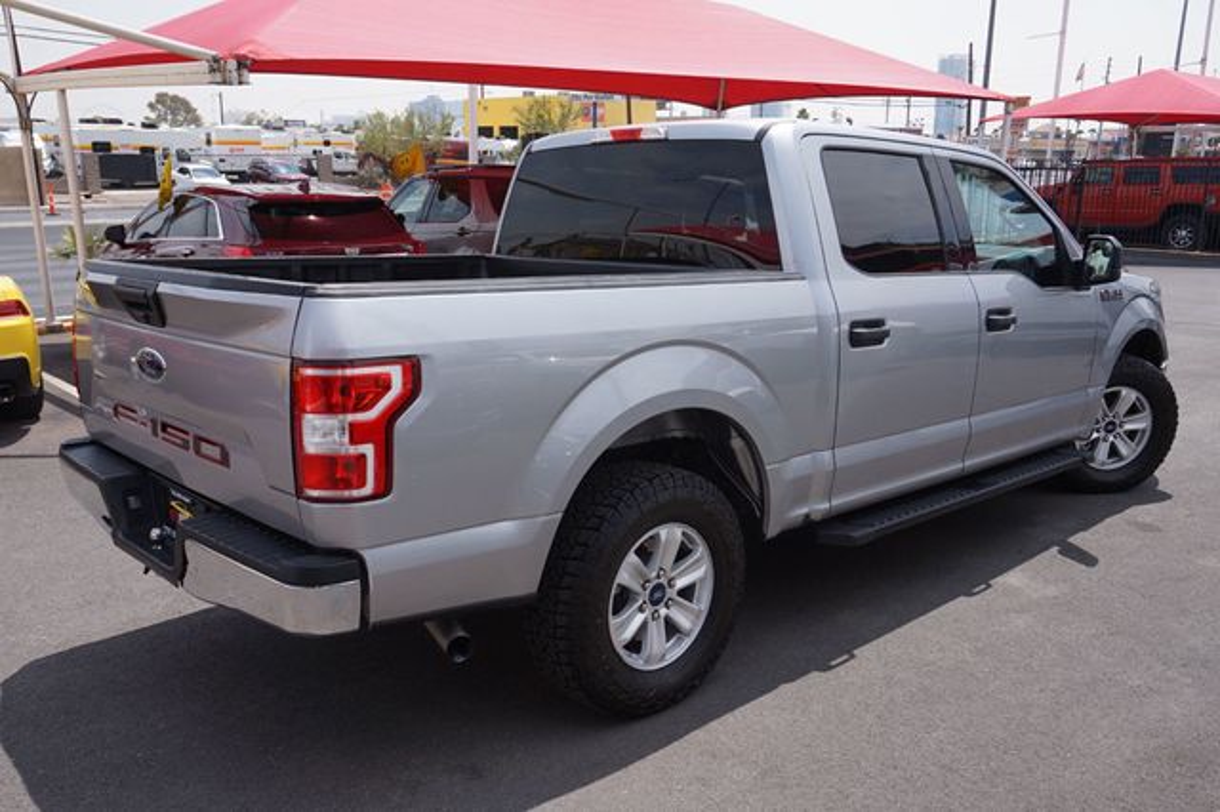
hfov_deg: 62.0
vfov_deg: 43.6
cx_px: 610
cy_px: 406
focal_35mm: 30
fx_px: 1016
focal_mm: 20
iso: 100
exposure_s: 1/250
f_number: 8
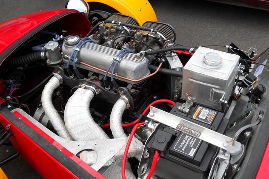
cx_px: 135
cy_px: 93
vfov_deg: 33.4
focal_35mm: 40
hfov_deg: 48.4
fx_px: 299
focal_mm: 6.9
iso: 80
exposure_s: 1/125
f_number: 3.9
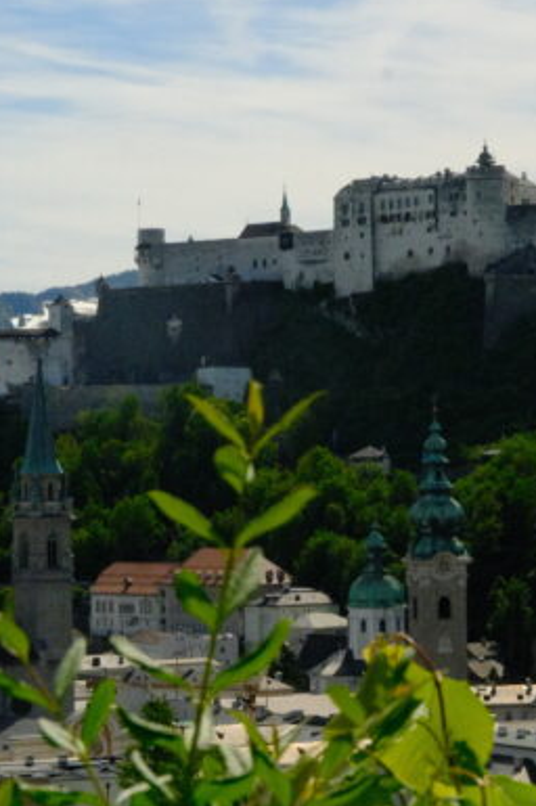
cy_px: 383
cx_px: 149
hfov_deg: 9.9
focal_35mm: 138
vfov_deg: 14.9
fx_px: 3087
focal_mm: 55
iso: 10000
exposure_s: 1/6400
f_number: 18
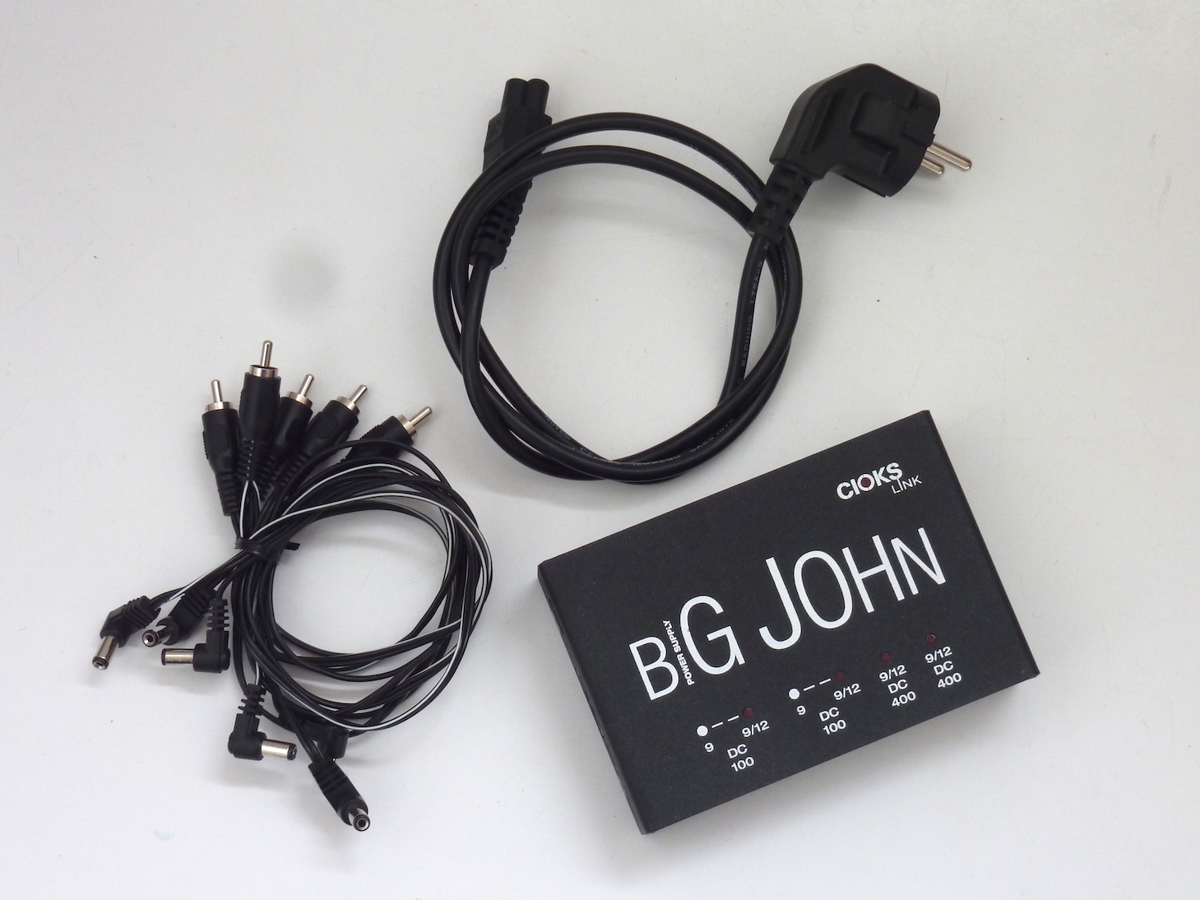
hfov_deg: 25.0
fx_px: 2704
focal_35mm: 78
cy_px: 450
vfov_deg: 18.9
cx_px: 600
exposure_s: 1/40
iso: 200
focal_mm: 12.8
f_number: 4.2
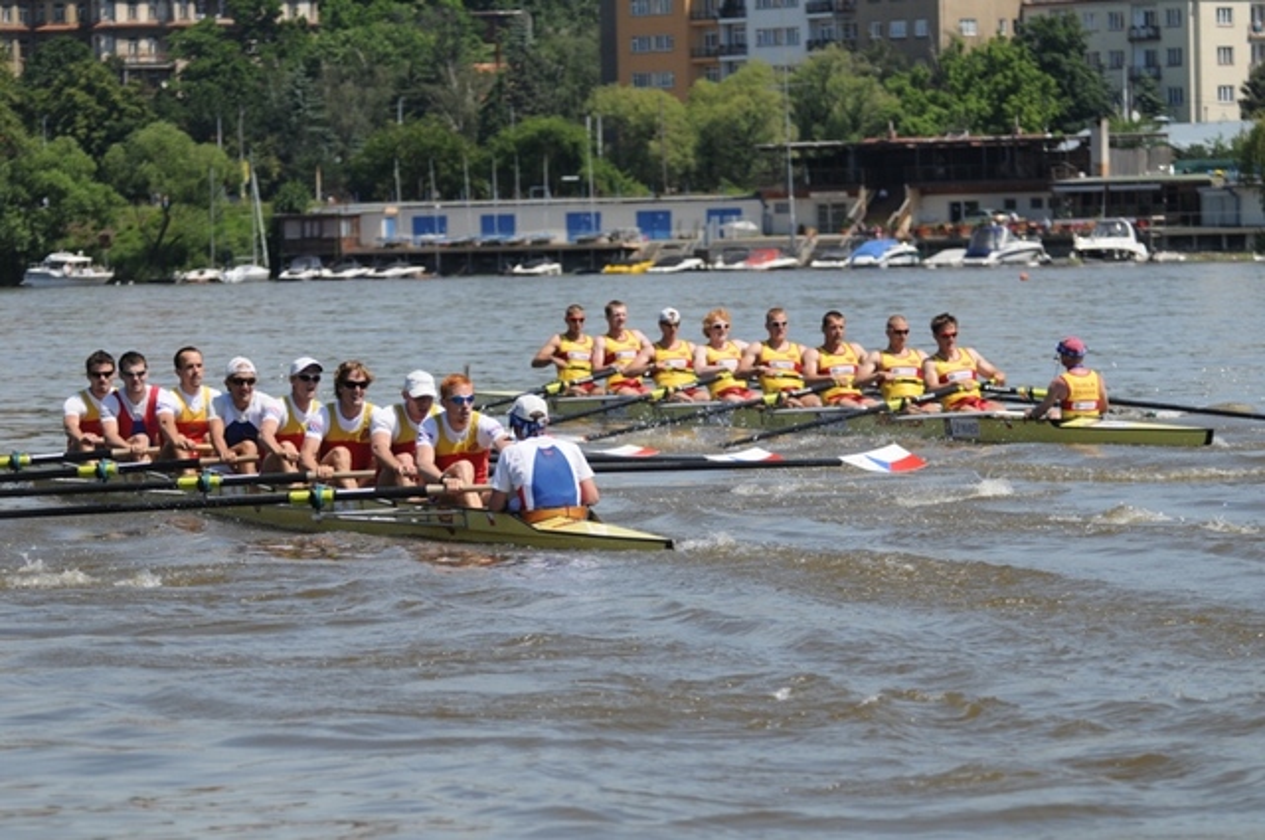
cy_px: 420
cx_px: 632
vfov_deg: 6.8
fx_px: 7107
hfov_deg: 10.2
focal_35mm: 202
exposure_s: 1/1600
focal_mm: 135
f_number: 5
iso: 250
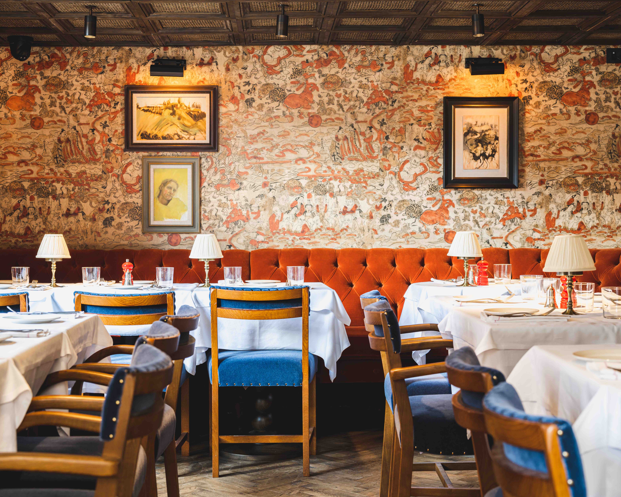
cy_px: 249
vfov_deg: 26.7
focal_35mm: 57
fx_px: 1048
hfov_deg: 33.0
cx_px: 279
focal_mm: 50
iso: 100
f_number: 5.6
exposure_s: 1/5
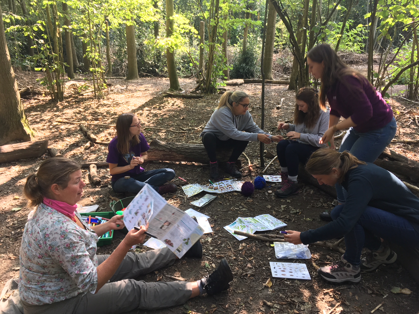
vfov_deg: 48.2
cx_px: 210
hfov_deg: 61.7
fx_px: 351
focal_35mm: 29
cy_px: 157
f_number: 2.2
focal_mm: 4.15
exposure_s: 1/50
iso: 25
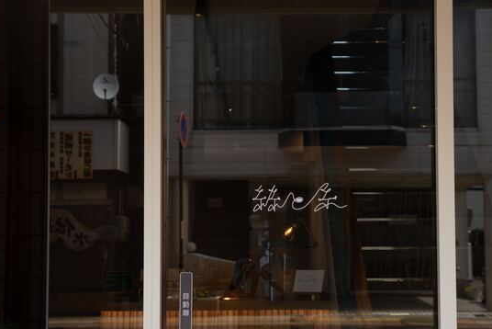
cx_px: 284
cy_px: 195
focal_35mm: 60
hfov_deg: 33.5
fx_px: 816
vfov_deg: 22.7
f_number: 4
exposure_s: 1/800
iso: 320
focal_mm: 29
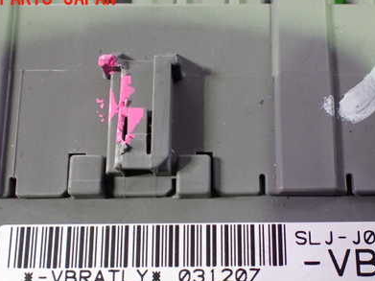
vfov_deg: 31.1
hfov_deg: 41.0
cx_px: 229
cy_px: 202
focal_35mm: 46
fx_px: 498
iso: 800
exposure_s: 1/60
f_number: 2.3
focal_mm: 5.4
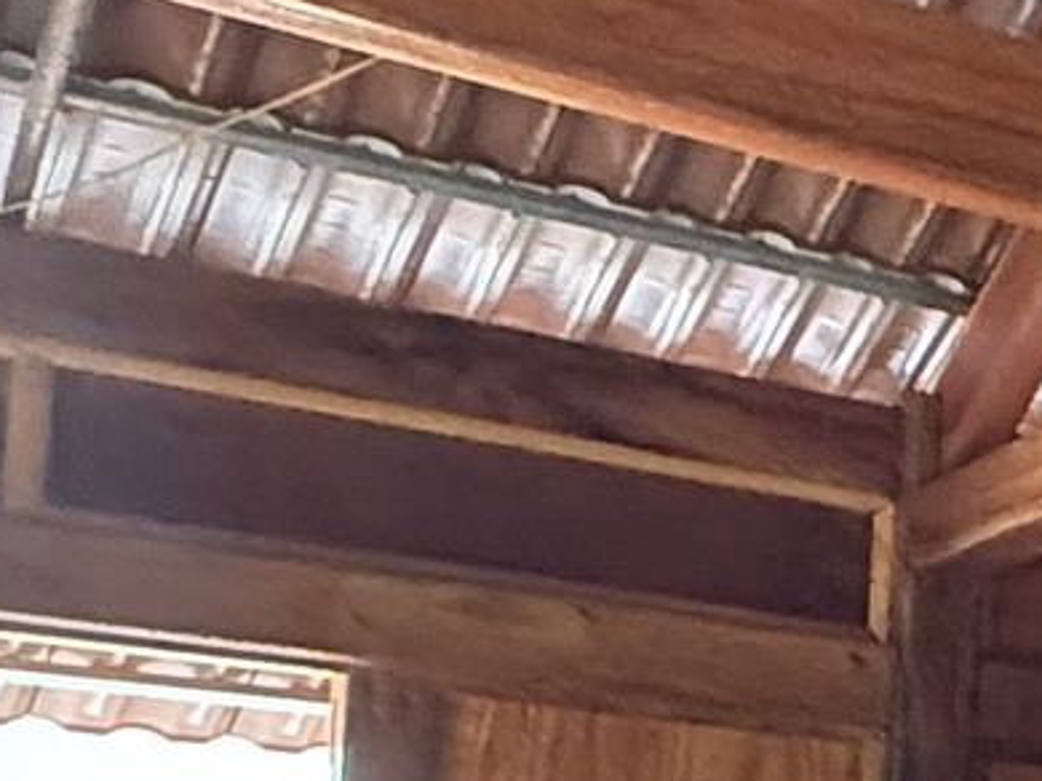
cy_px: 990
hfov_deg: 14.6
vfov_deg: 15.3
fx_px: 2768
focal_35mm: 92
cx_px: 2445
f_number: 2.2
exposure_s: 1/60
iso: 800
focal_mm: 2.22
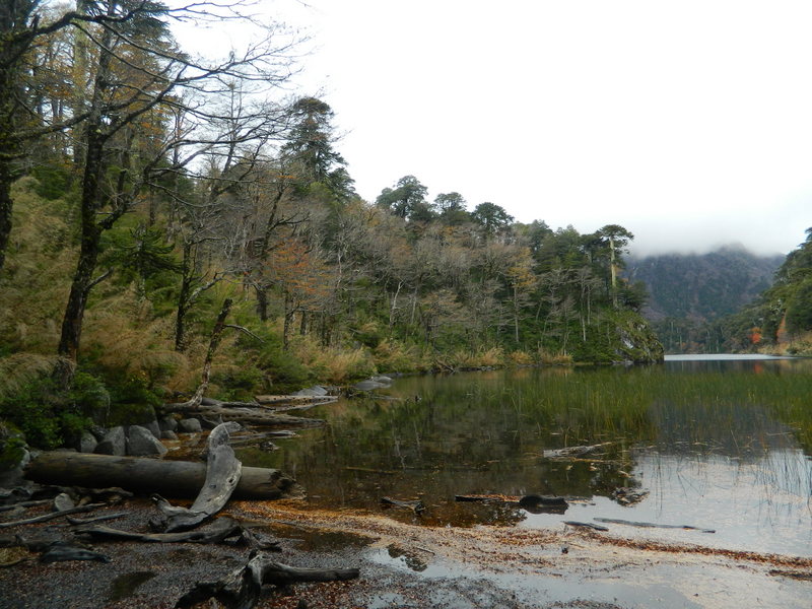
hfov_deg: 69.4
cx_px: 406
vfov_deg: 54.9
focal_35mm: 25
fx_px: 586
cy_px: 304
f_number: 3.1
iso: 80
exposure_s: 1/160
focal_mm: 4.5
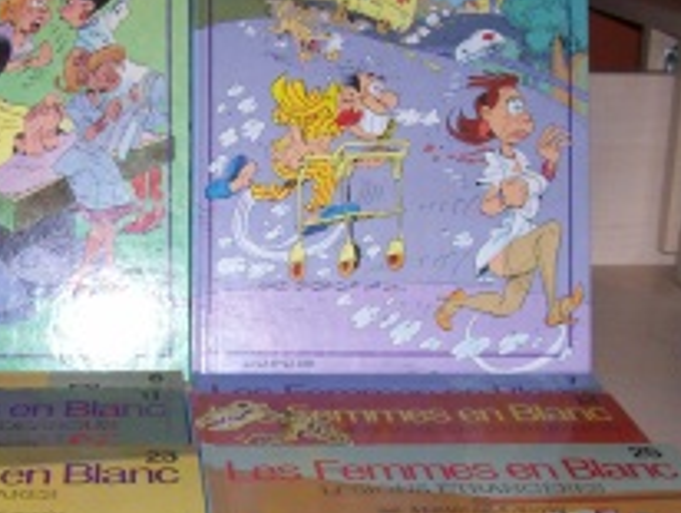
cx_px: 187
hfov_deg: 25.4
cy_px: 394
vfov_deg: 19.3
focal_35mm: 76
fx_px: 1497
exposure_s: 1/64
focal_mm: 5.6
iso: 80
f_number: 2.7
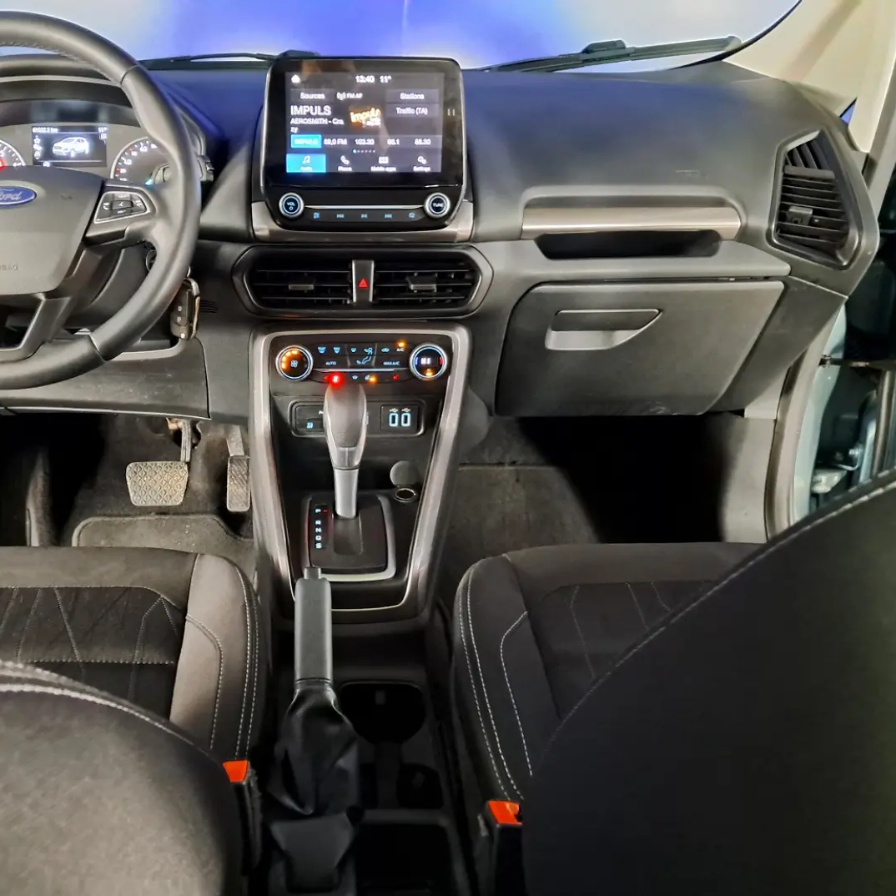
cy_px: 448
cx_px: 344
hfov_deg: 50.7
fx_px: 937
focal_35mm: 32
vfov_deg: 51.1
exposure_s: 1/20
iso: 2000
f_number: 1.8
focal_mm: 4
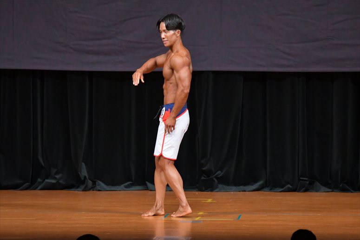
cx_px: 180
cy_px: 120
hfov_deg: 7.2
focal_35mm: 285
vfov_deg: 4.8
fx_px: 2849
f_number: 5.6
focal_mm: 190
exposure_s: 1/400
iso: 5000
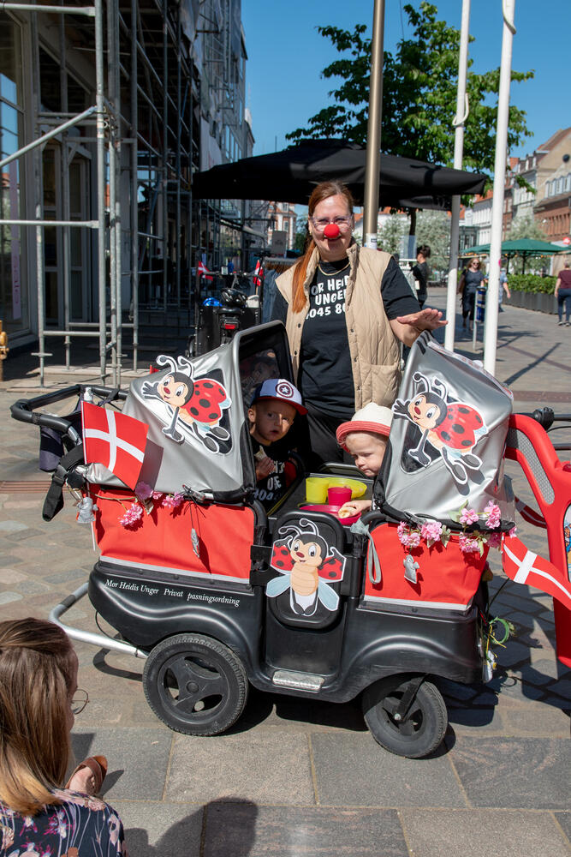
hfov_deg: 33.0
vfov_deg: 47.9
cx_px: 286
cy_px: 428
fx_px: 963
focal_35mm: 40
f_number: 5.6
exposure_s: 1/640
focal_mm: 27
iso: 100
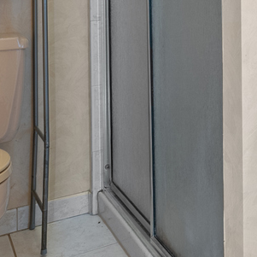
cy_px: -61
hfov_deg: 24.2
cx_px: 315
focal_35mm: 64
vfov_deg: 24.1
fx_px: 538
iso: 640
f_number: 7.1
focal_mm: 14
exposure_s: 1/2.5
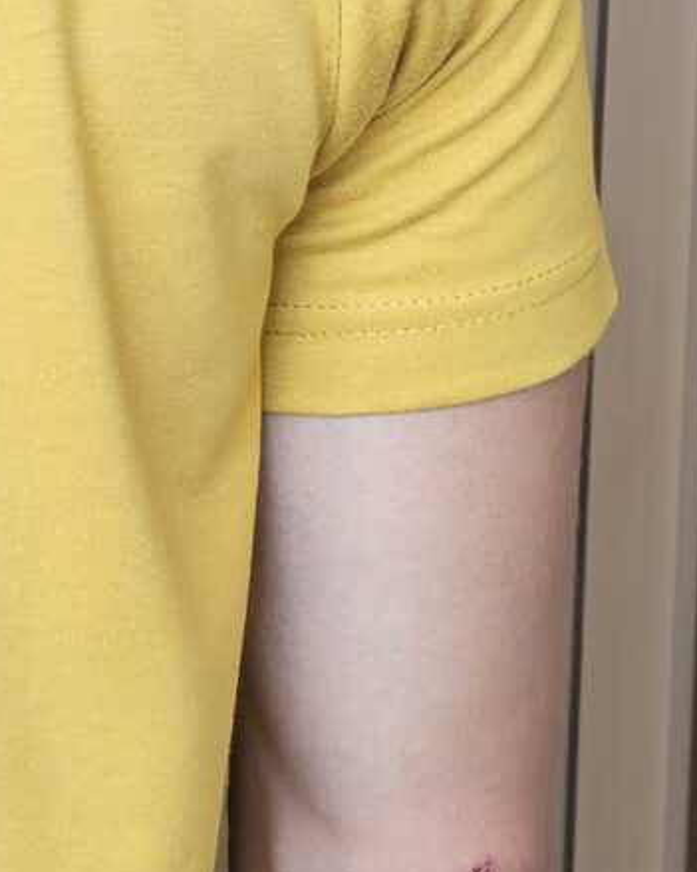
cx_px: -437
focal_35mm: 131
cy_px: 280
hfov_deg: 11.2
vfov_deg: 14.7
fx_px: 3379
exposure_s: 1/120
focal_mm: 6.3
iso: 64
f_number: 1.7
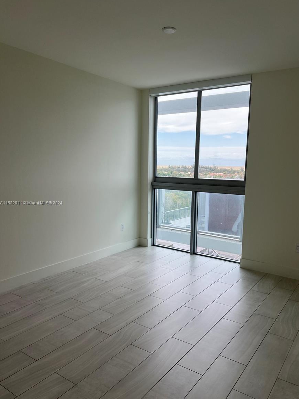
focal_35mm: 27
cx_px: 155
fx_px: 311
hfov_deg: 51.3
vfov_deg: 65.3
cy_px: 203
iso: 50
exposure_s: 1/572
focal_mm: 5.7
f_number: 1.5
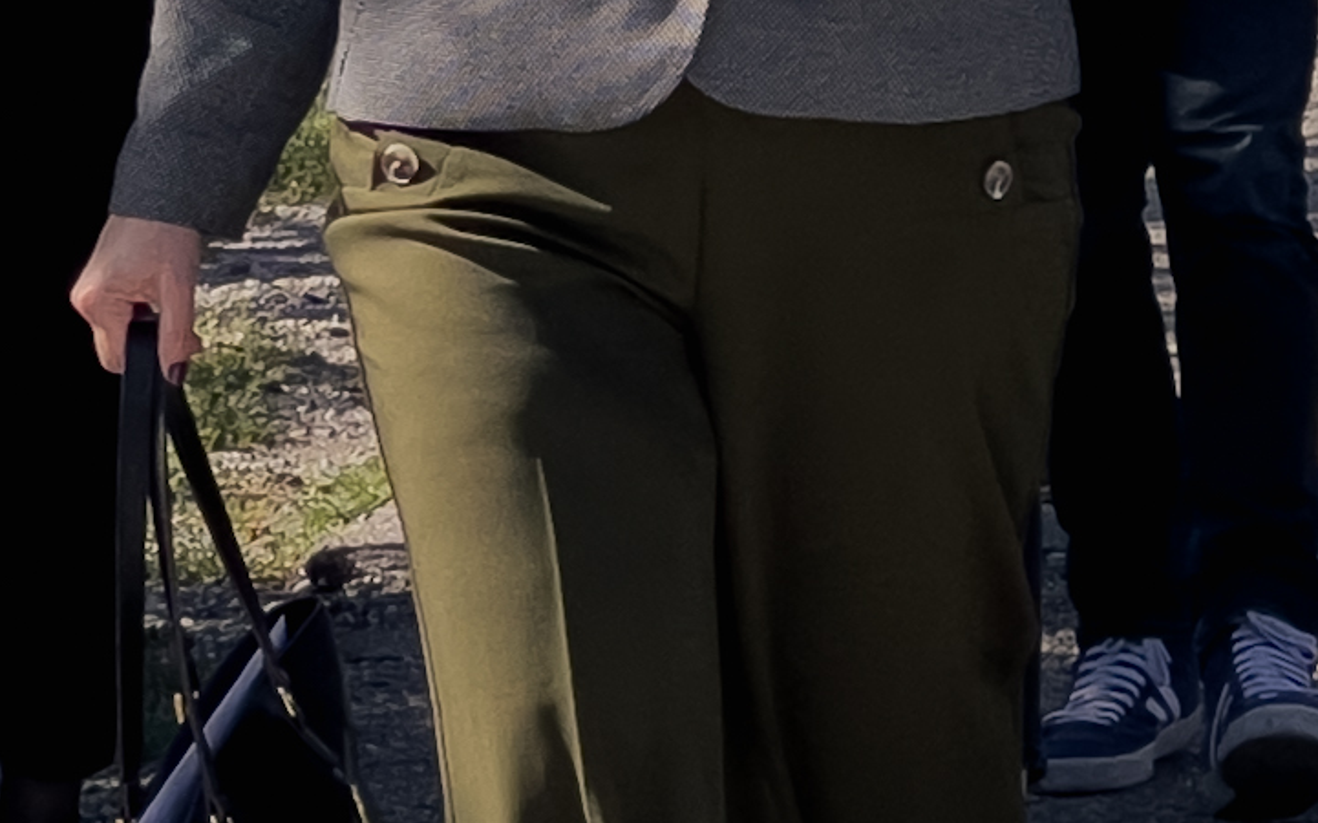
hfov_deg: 5.5
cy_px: -615
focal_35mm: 379
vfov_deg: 3.4
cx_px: 2071
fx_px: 13608
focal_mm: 7.5
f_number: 2.2
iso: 32
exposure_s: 1/680
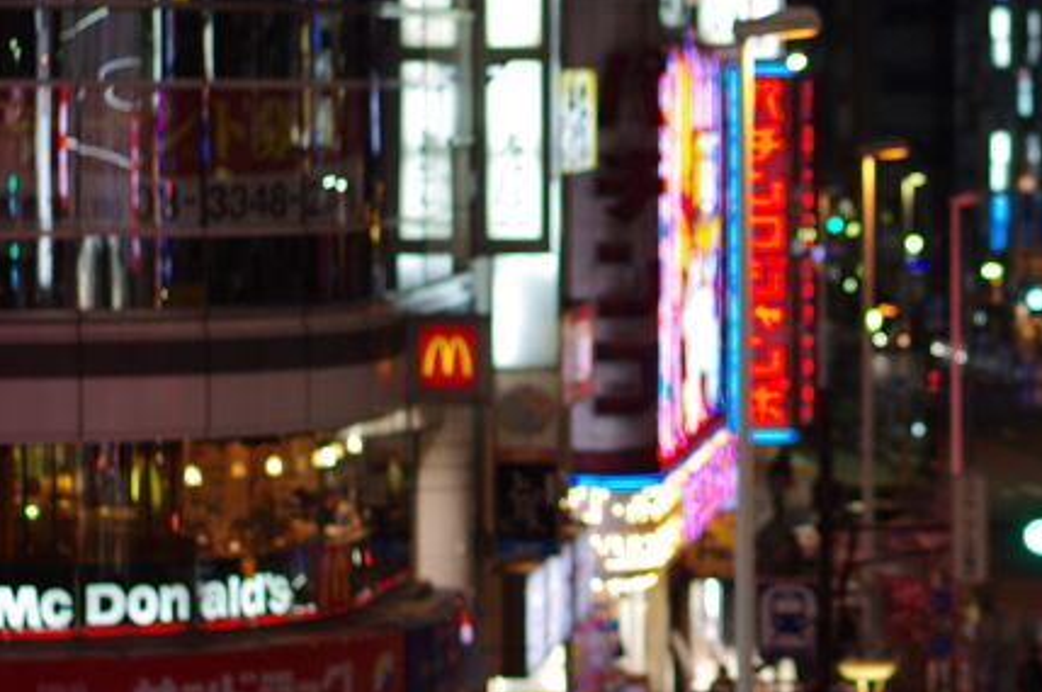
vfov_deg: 7.7
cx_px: 1008
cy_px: 335
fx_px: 5175
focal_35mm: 179
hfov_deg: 11.4
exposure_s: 1/100
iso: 200
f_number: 2
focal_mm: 50
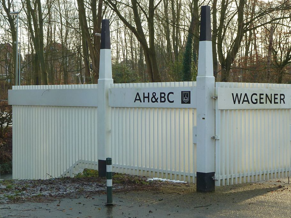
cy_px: 109
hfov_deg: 26.0
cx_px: 143
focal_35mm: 75
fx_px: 630
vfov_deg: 19.6
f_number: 4.1
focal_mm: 11
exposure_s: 1/125
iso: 80
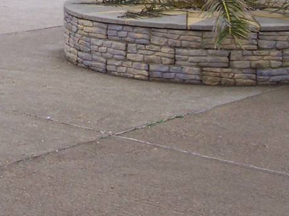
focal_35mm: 121
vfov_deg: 11.8
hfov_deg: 16.0
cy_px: -98
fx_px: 1010
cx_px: 16
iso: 80
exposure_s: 1/89.7
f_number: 2.7
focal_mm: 5.6
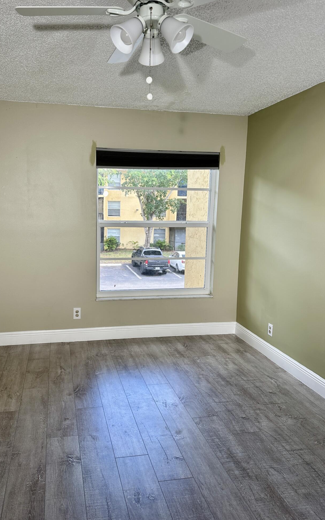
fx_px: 368
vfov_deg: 70.4
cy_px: 256
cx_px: 128
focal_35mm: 26
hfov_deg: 47.3
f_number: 1.78
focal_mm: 6.86
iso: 64
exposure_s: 1/120
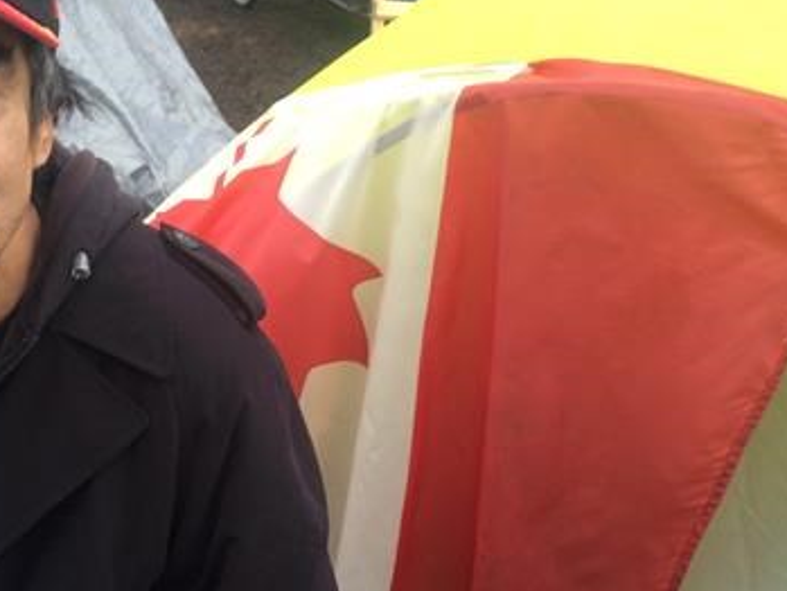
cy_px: 239
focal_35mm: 54
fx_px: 1228
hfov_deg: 34.8
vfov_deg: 27.0
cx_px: 196
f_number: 2.2
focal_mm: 4.15
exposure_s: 1/60
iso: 40
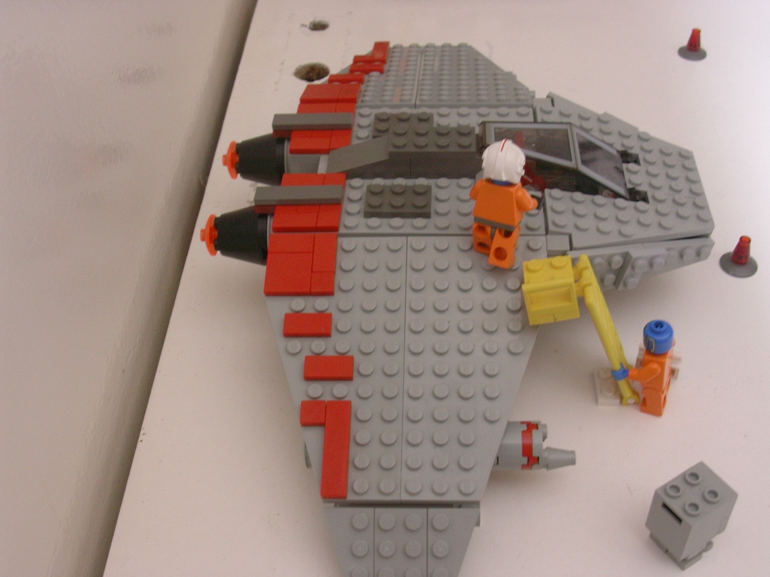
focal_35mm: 45
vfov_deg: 32.2
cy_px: 288
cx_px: 385
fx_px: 1001
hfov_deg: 42.1
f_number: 2.9
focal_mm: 6.7
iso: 70
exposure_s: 1/23.2
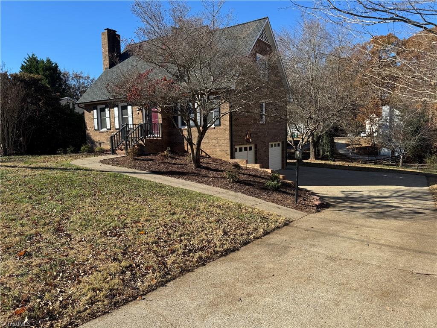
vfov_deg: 56.8
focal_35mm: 24
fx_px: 303
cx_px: 218
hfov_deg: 71.6
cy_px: 164
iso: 80
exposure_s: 1/1980
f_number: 1.78
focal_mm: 6.76
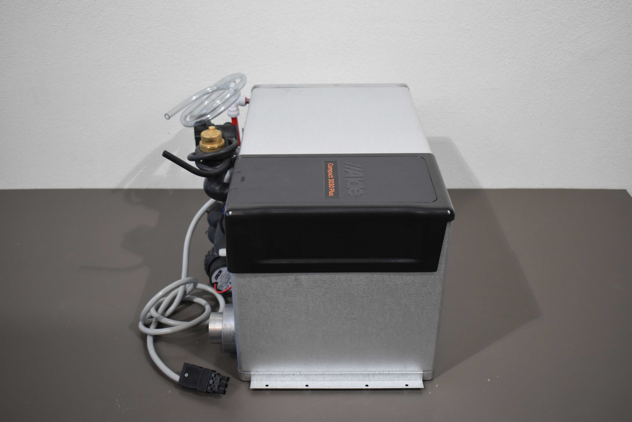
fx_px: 685
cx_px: 316
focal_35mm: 39
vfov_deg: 34.2
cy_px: 211
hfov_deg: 49.6
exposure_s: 1/200
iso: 800
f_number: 4
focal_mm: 26
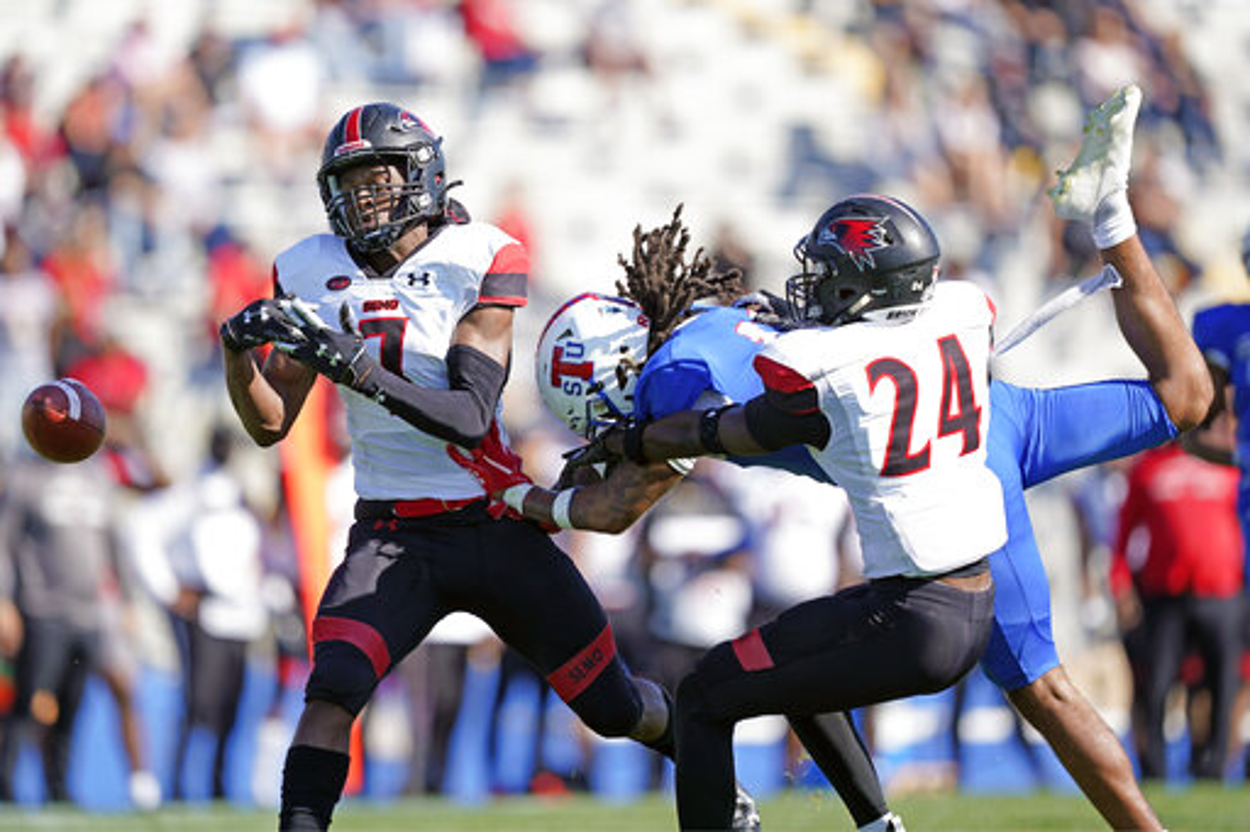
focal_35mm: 400
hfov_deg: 5.2
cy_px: 416
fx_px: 13884
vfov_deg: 3.4
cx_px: 625
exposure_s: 1/1000
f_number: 2.8
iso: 100
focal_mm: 400
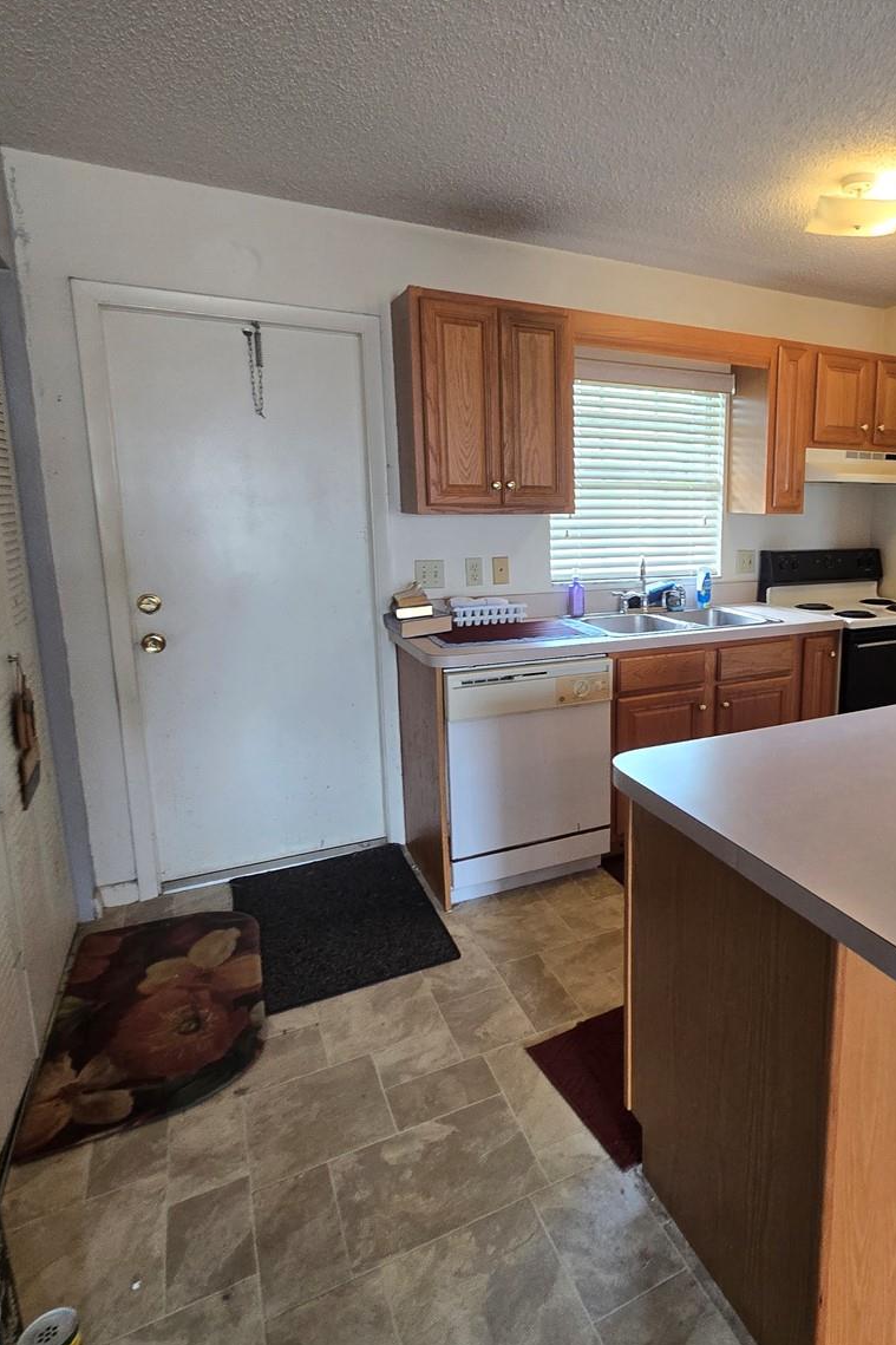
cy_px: 644
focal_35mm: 19
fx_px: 709
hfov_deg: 61.4
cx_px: 658
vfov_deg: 86.9
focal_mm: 2.2
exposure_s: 1/60
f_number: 2.2
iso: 250
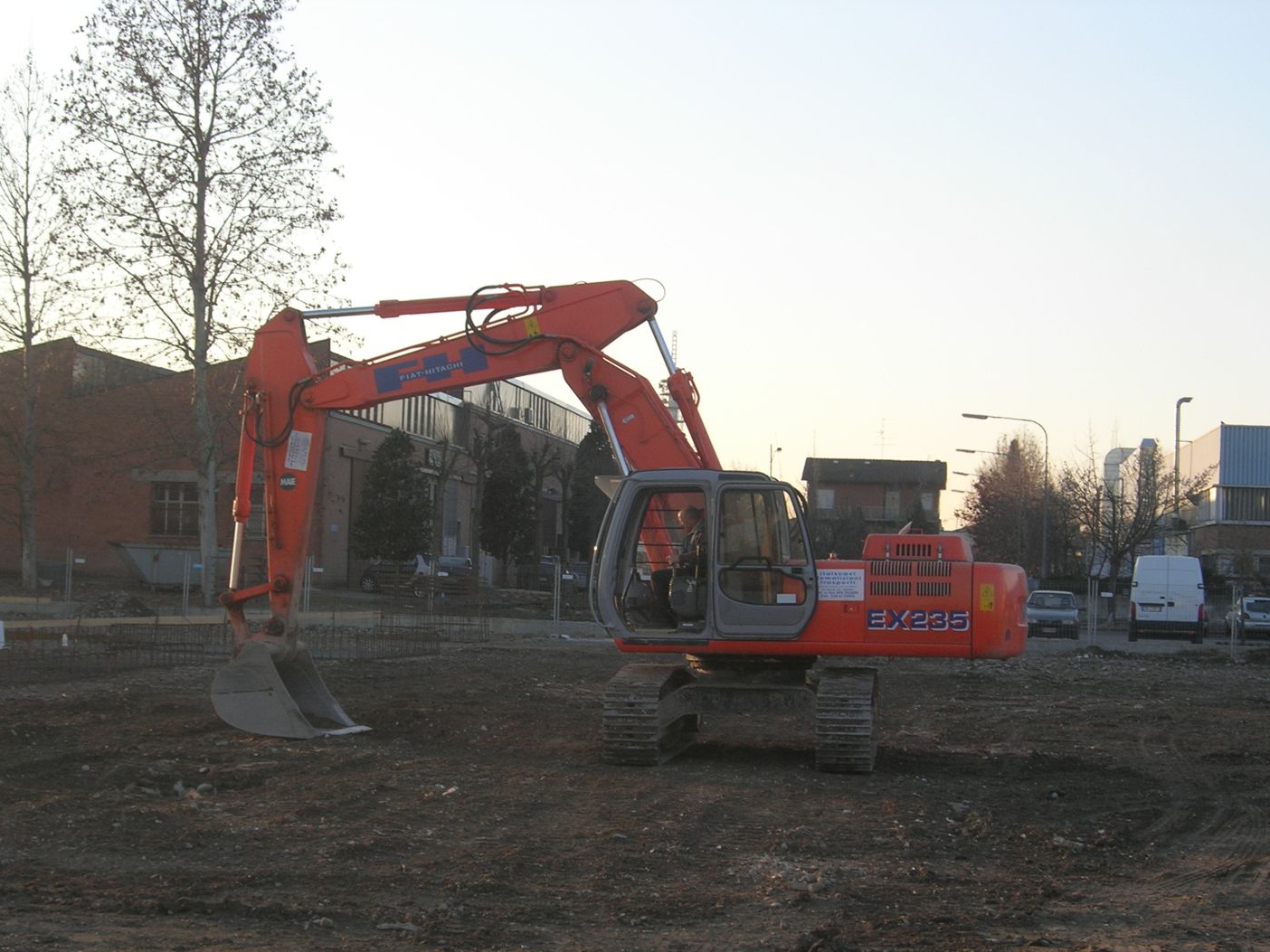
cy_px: 520
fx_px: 2458
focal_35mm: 67
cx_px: 626
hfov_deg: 29.0
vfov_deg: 21.9
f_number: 5.9
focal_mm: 12.7
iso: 64
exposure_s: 1/118
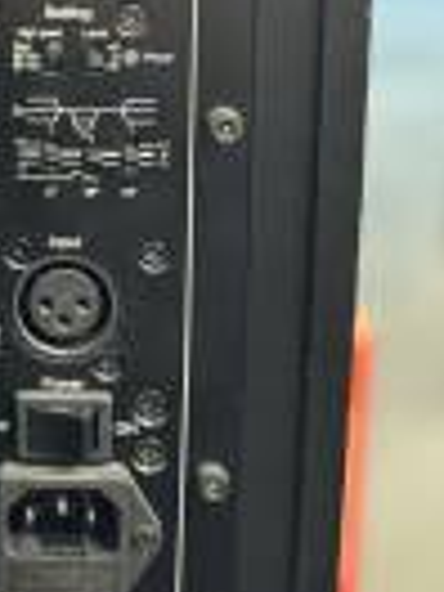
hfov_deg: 19.1
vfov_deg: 24.5
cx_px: -85
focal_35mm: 73
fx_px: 1248
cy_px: -90
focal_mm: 6.76
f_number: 1.78
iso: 800
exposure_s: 1/40
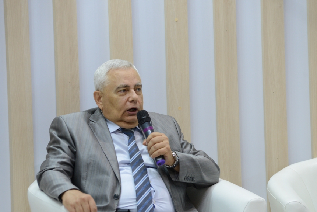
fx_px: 1586
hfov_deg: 11.4
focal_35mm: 180
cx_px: 169
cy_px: 122
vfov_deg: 7.6
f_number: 4
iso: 1600
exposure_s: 1/250
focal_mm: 155
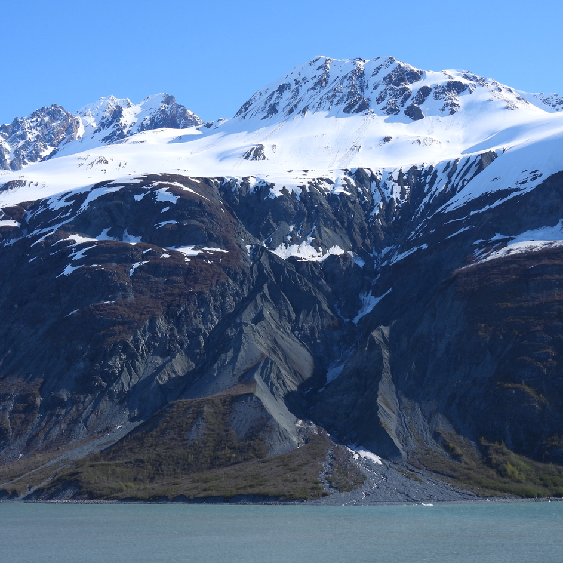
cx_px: 256
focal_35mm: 60
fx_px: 1104
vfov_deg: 28.6
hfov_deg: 28.6
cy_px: 282
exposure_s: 1/1600
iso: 100
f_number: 3.5
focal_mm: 8.9
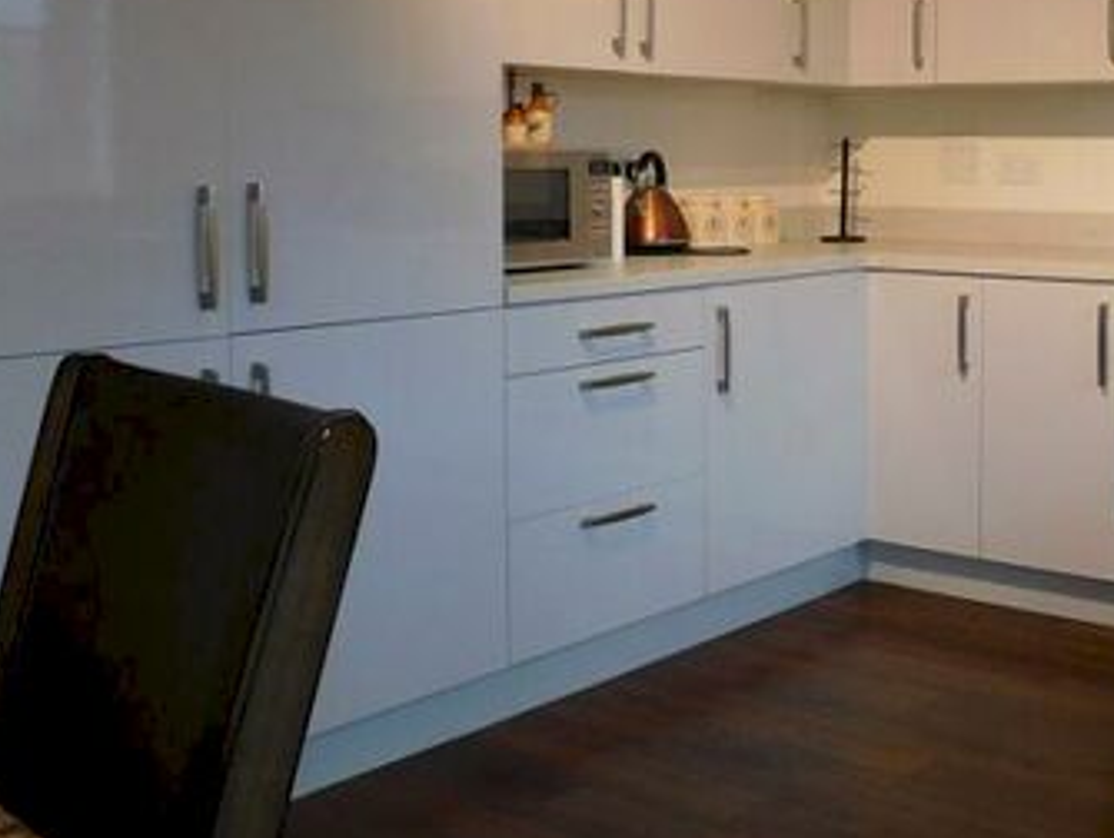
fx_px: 1546
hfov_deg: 37.8
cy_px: 238
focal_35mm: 48
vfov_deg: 30.0
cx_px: 931
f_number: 3
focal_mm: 4
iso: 220
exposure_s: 1/30
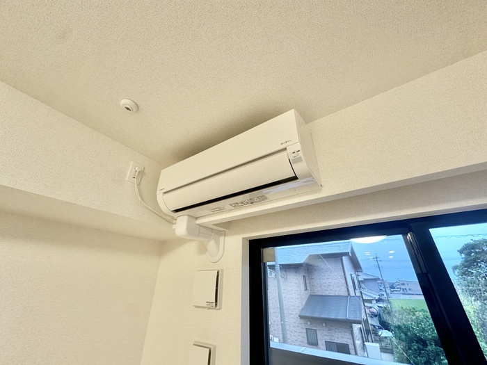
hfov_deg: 102.1
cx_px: 244
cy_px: 182
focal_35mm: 14
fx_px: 197
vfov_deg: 85.7
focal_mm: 2.22
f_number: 2.2
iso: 160
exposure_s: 1/113
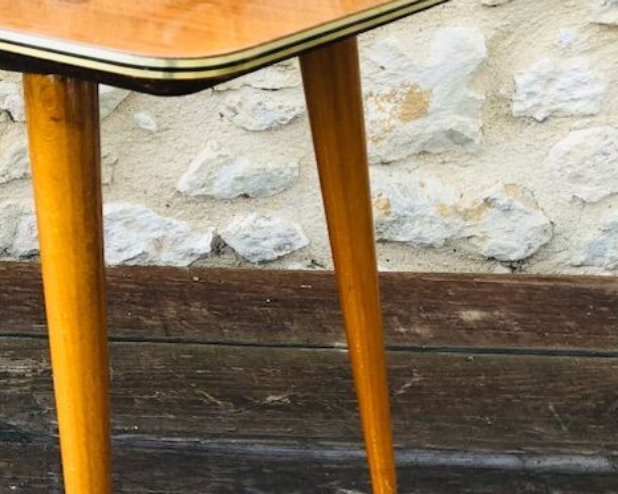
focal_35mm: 75
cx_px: -131
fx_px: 1372
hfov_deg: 23.2
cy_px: 238
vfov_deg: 20.4
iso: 20
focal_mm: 3.99
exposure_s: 1/333
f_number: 1.8
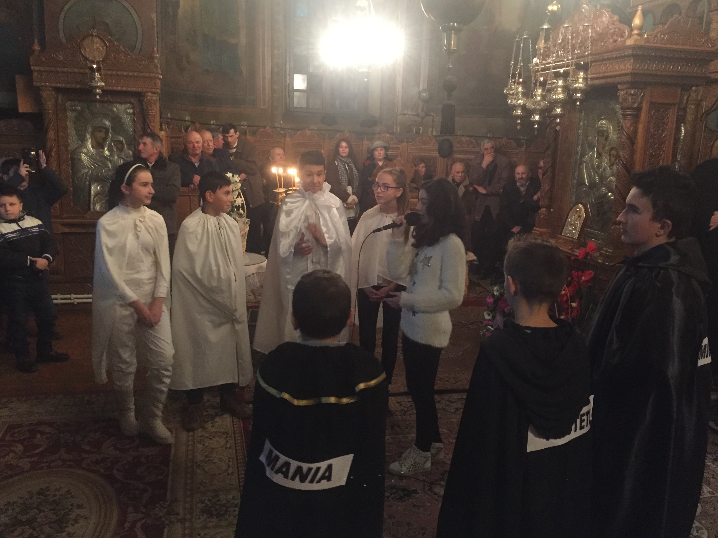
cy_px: 264
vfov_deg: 46.8
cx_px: 369
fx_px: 622
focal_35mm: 30
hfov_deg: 60.0
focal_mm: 4.15
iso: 320
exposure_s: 1/17
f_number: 2.2
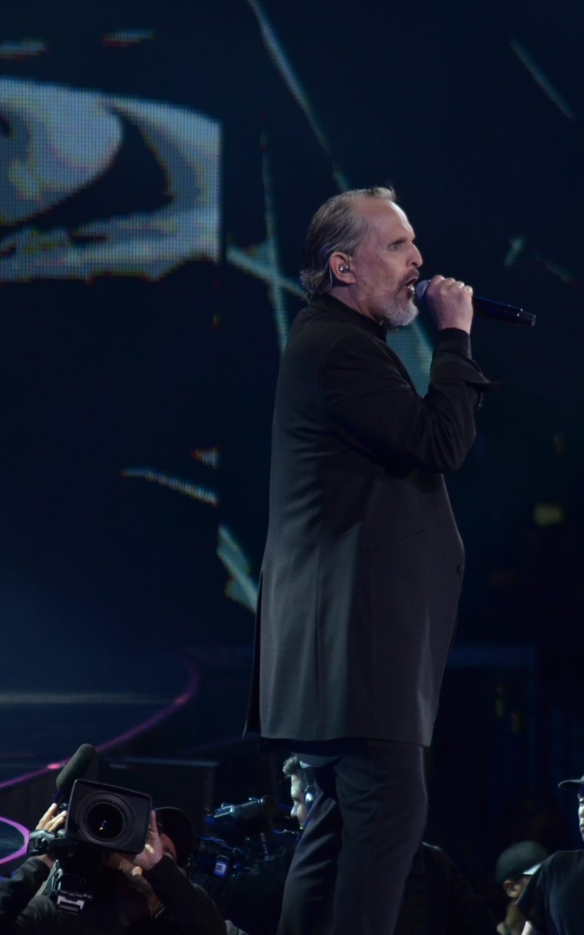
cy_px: 607
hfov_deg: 3.2
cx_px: 376
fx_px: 10437
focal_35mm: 410
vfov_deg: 5.1
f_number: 5.6
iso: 1000
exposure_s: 1/125
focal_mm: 200
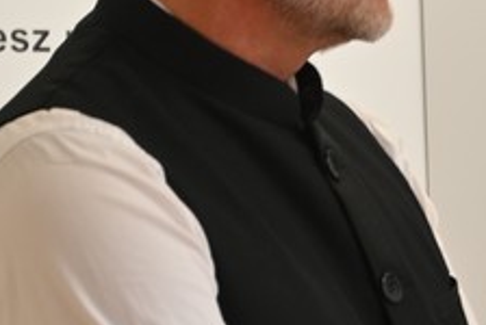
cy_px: 342
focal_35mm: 305
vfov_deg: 4.5
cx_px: 989
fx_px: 4123
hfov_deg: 6.5
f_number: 5
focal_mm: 38
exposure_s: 1/8
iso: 100
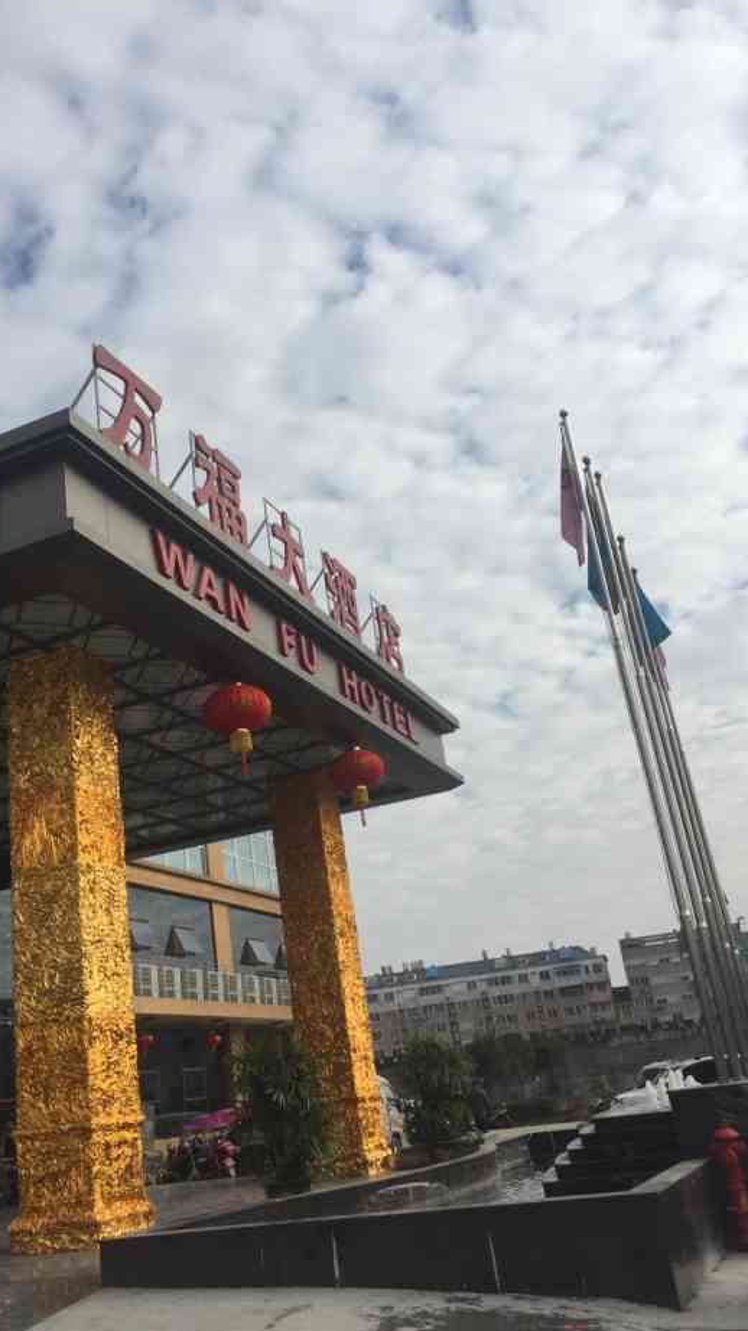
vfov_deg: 61.0
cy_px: 663
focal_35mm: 32
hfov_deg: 36.5
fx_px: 1128
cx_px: 284
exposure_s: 1/2639
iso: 32
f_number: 2.2
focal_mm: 4.15
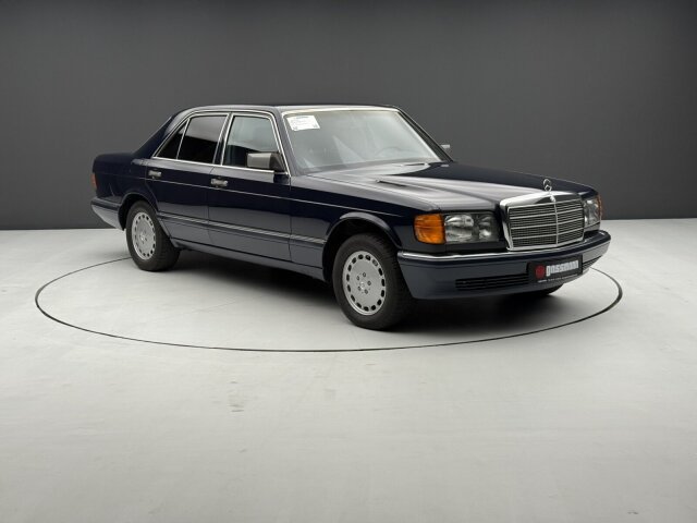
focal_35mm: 48
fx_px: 966
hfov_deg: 39.7
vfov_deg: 30.3
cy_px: 262
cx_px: 348
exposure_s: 1/99
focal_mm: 6.76
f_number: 1.78
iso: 125
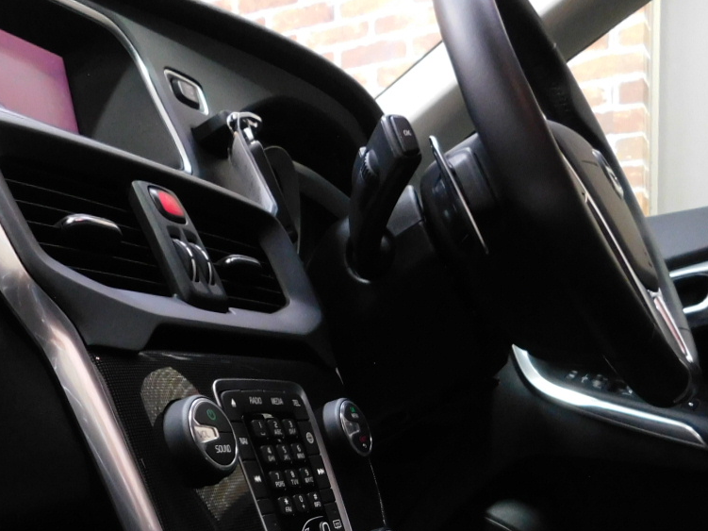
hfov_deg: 38.9
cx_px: 357
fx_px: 1002
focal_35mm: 49
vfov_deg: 27.6
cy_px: 556
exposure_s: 1/15
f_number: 3
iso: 400
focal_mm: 4
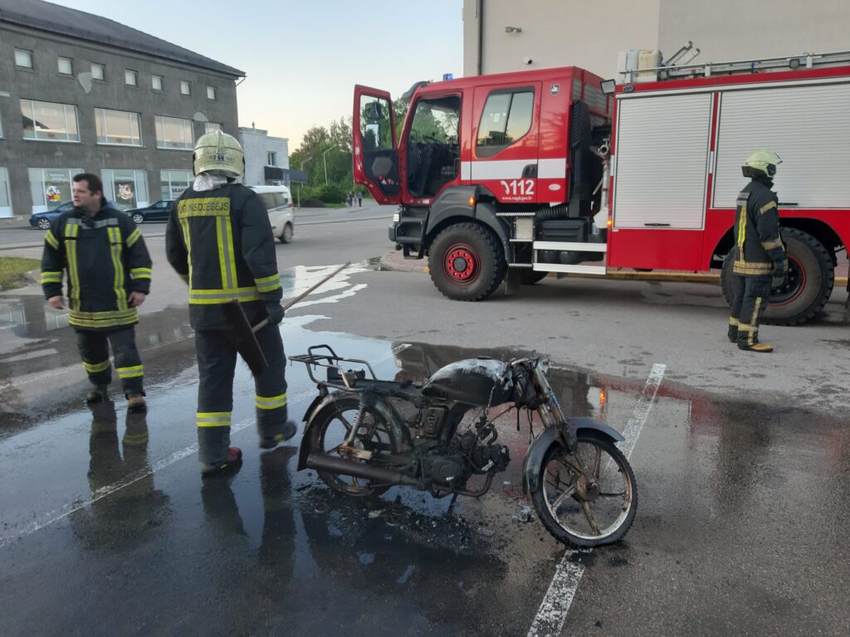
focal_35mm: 27
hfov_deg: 65.3
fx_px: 663
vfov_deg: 51.4
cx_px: 425
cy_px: 318
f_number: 1.7
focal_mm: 3.93
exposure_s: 1/50
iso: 100
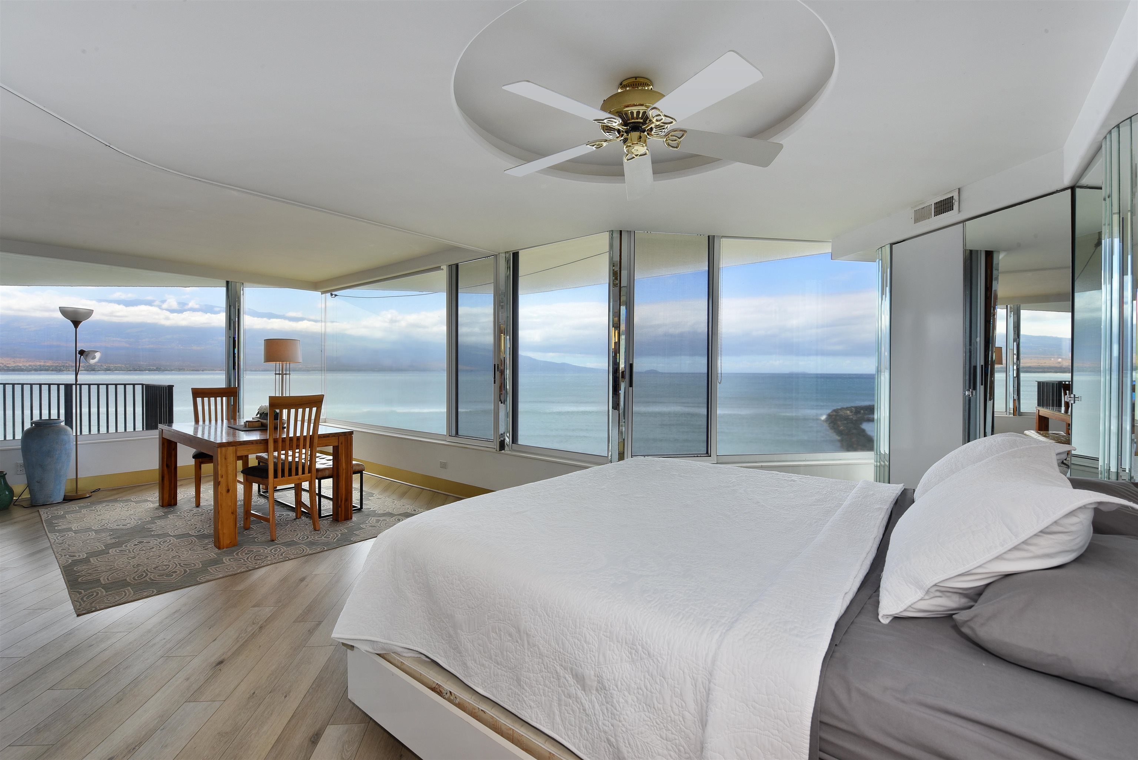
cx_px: 569
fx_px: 474
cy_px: 380
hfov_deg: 100.4
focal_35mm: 15
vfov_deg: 77.4
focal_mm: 15
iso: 125
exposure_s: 1/60
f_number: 16
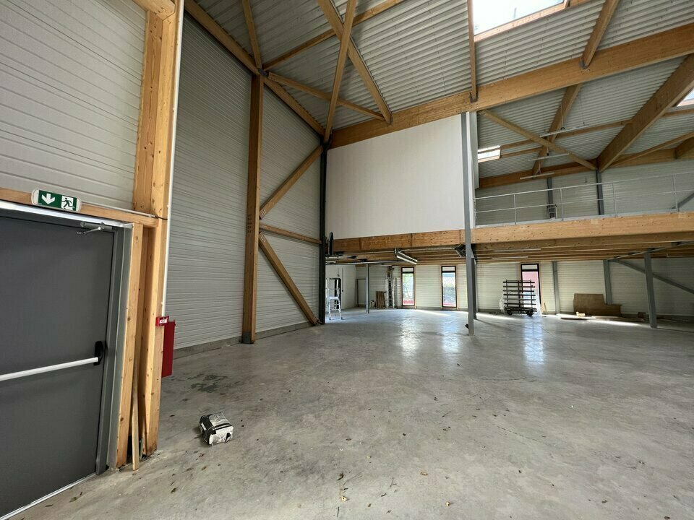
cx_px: 347
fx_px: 261
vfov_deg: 89.9
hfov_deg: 106.2
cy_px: 260
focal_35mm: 13
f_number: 1.8
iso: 80
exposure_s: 1/99
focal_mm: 1.57
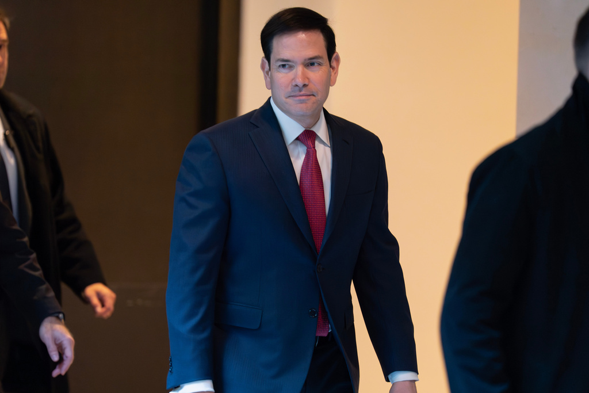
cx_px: 294
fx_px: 3272
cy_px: 196
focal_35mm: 200
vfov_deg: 6.9
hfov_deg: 10.3
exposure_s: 1/200
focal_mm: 200
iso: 2000
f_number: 3.2
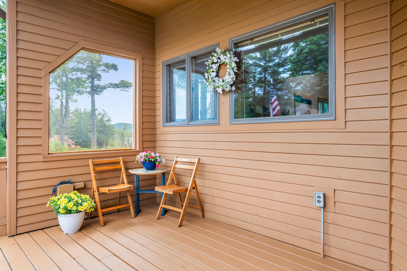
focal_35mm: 23
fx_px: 260
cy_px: 136
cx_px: 204
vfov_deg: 55.0
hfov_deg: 76.1
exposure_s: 1/2000
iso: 640
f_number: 6.3
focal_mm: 23
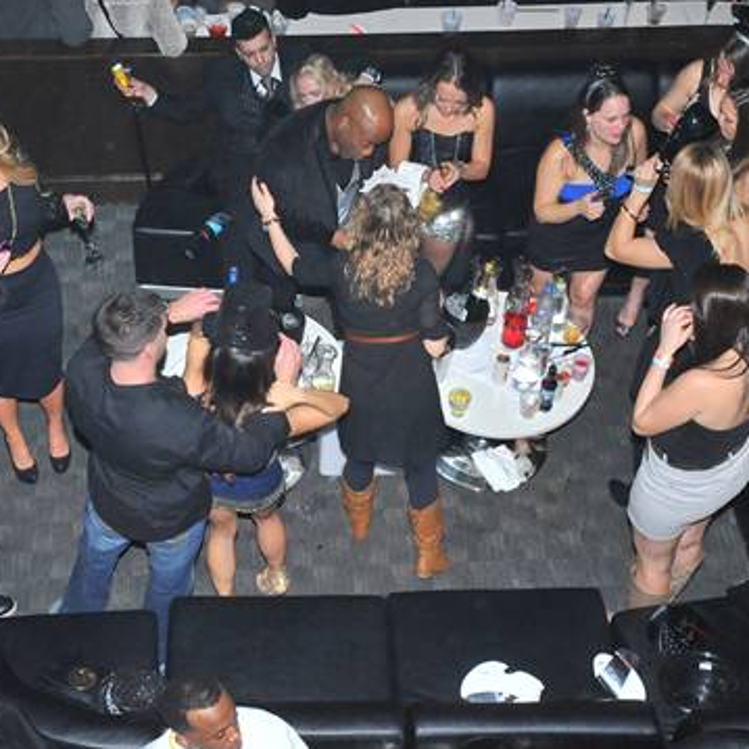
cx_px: 342
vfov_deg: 26.5
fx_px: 1591
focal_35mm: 65
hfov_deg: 26.5
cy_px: 373
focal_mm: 50
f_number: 16
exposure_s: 1/100
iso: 4000
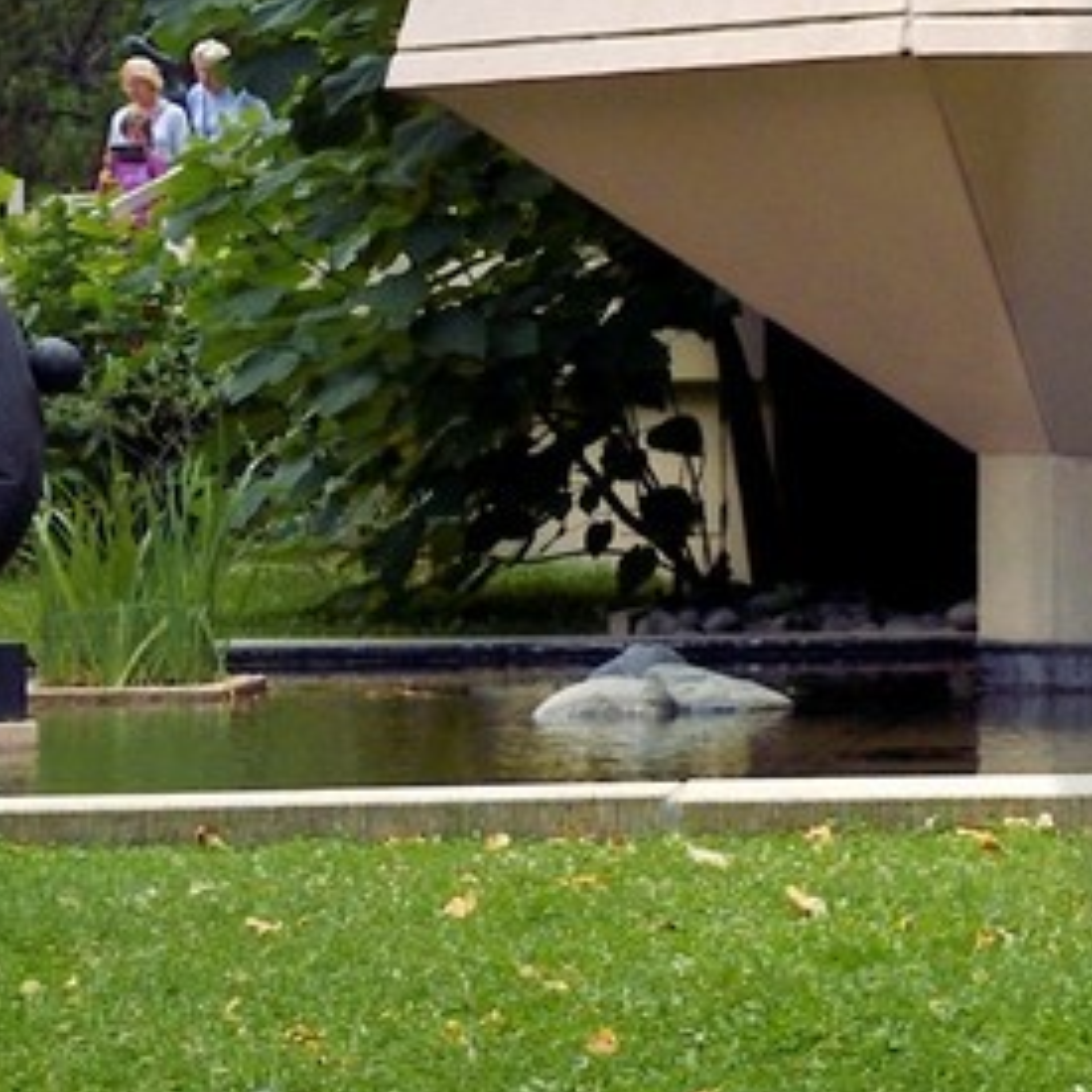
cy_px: 441
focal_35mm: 168
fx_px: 5996
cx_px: 2645
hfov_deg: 9.3
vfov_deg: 10.4
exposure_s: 1/250
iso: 400
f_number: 11
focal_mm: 34
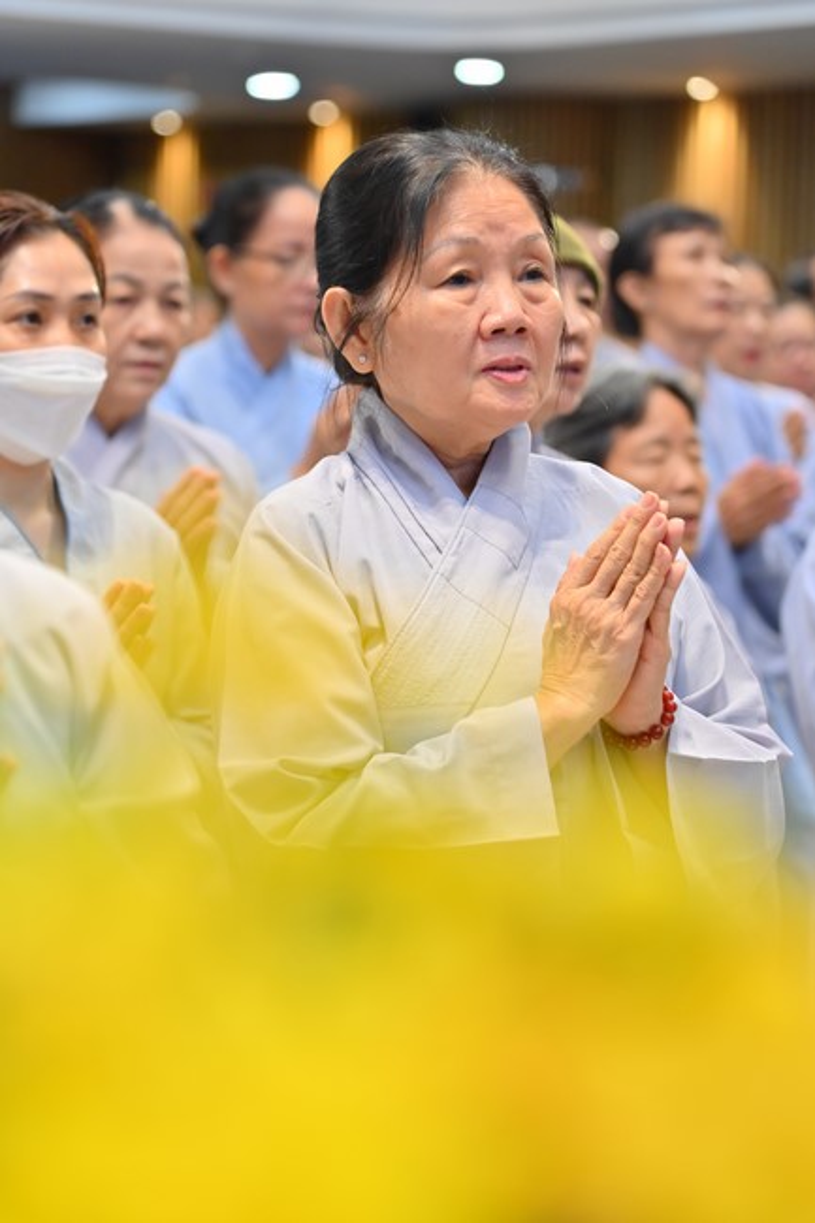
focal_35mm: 120
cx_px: 408
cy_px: 612
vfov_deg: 17.1
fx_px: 4077
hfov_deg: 11.4
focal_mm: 120
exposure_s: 1/80
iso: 1250
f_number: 4.5
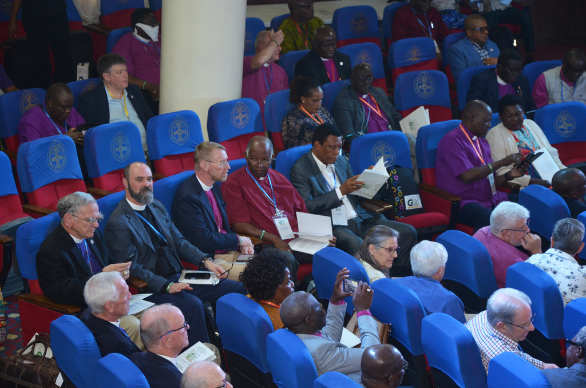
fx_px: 1949
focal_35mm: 120
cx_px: 293
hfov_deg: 17.1
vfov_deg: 11.4
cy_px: 194
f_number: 5.3
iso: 800
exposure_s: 1/60
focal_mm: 80
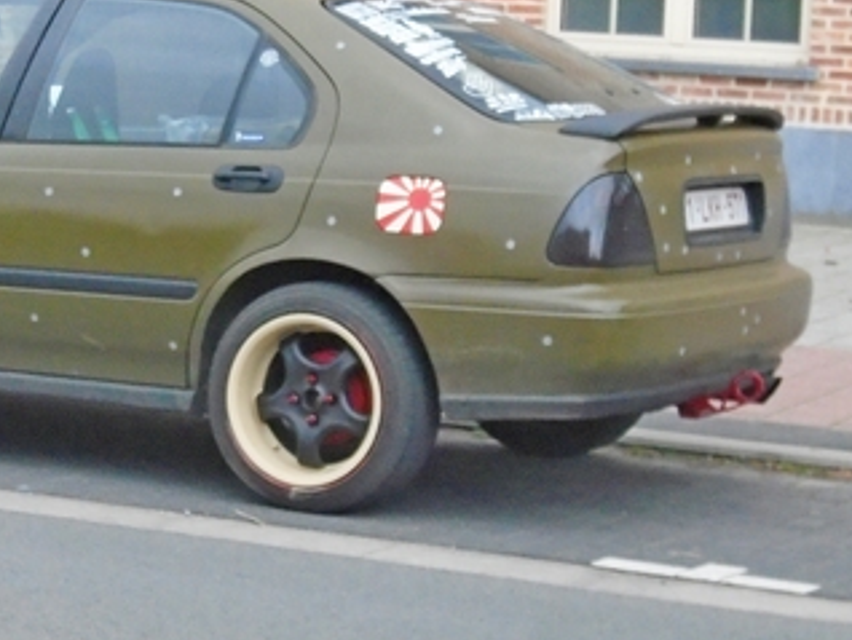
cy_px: 99
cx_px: 91
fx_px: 3670
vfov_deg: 9.9
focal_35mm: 149
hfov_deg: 13.1
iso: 400
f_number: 6.1
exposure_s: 1/125
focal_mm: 14
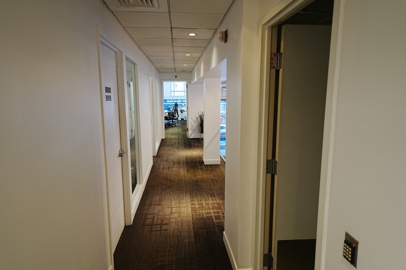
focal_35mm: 24
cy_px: 135
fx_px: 271
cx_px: 203
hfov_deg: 73.8
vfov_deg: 53.1
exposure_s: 1/30
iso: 800
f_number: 4
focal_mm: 24
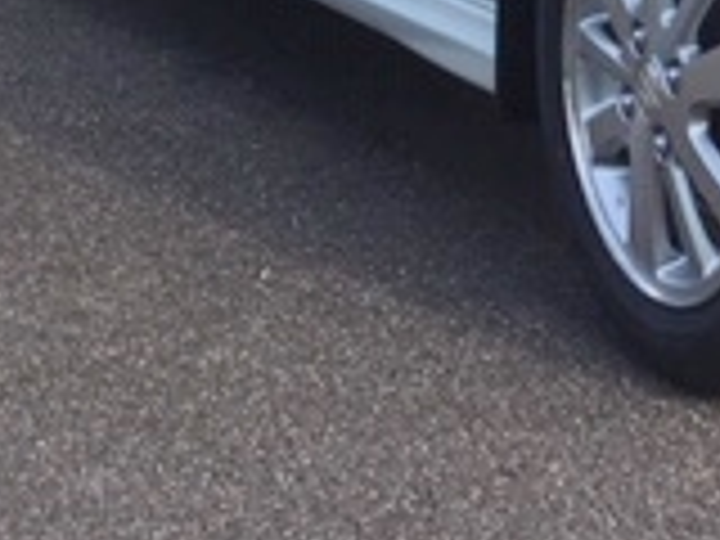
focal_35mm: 116
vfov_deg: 11.5
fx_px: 2413
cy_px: -522
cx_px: 594
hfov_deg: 16.8
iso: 25
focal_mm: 4.15
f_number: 2.2
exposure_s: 1/855
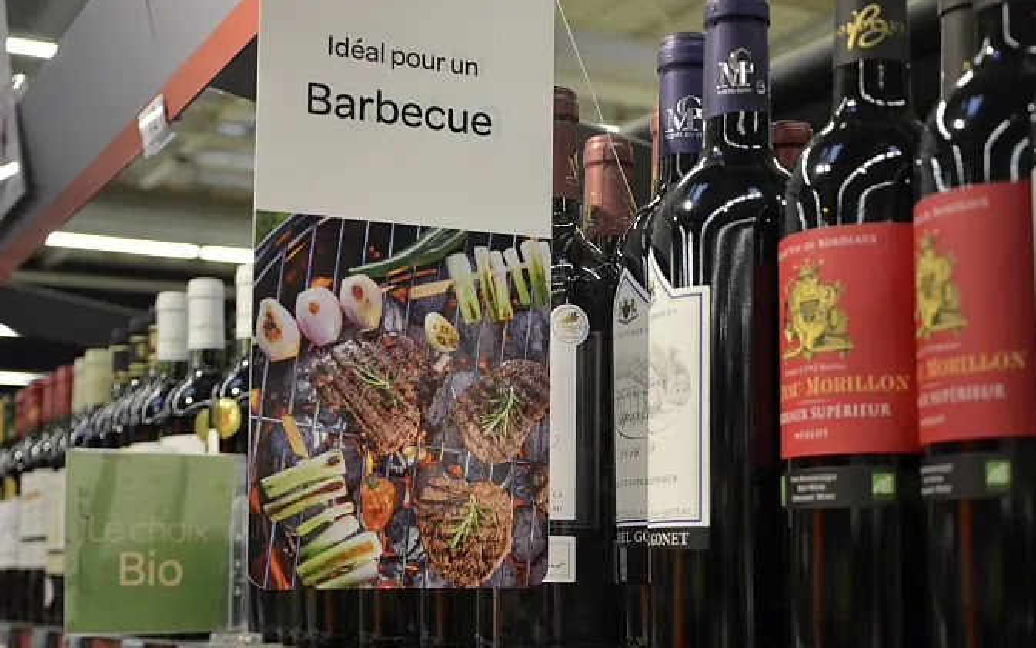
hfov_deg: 35.1
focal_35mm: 58
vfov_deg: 22.3
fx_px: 1638
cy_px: 403
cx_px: 542
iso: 400
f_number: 4.2
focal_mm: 32
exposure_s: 1/80
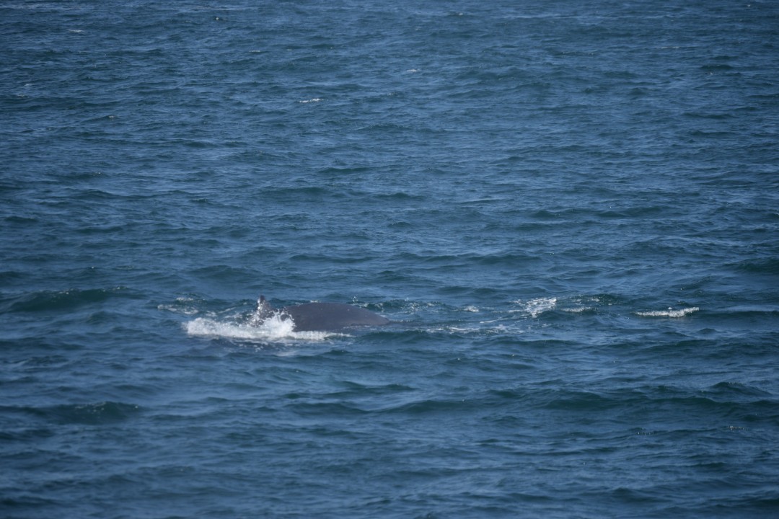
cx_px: 390
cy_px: 260
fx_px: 5680
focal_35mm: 262
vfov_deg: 5.2
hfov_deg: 7.8
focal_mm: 175
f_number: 5.6
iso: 200
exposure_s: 1/1600
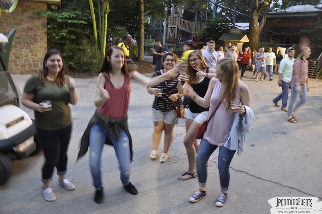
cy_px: 107
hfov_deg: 67.4
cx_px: 161
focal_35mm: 27
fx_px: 241
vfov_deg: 47.8
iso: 400
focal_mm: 18
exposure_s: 1/15
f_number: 3.5
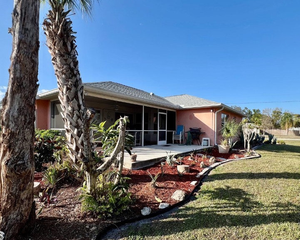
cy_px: 134
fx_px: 160
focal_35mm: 18
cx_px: 153
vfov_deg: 73.5
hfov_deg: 86.4
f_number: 1.8
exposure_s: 1/815
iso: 32
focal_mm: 1.57
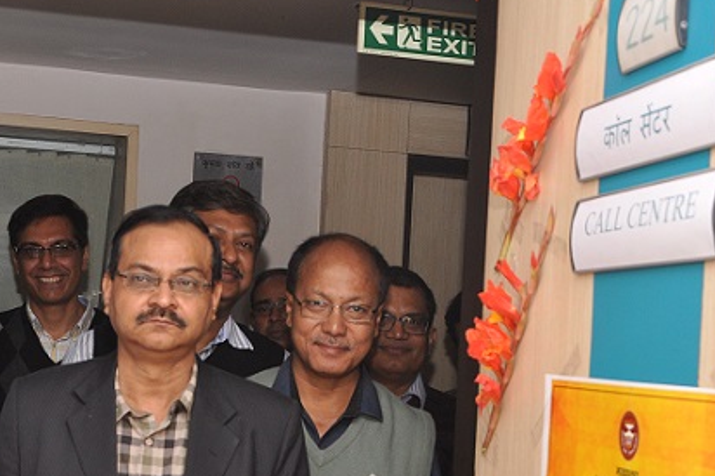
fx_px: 1307
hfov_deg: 30.4
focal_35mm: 66
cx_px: 239
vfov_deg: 20.4
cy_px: 364
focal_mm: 25
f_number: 6.3
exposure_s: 1/125
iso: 640
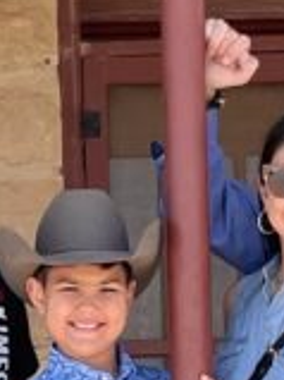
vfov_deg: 19.6
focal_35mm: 93
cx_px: 197
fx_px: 1019
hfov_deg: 15.8
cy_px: 476
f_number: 1.6
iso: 32
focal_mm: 4.2
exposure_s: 1/1416
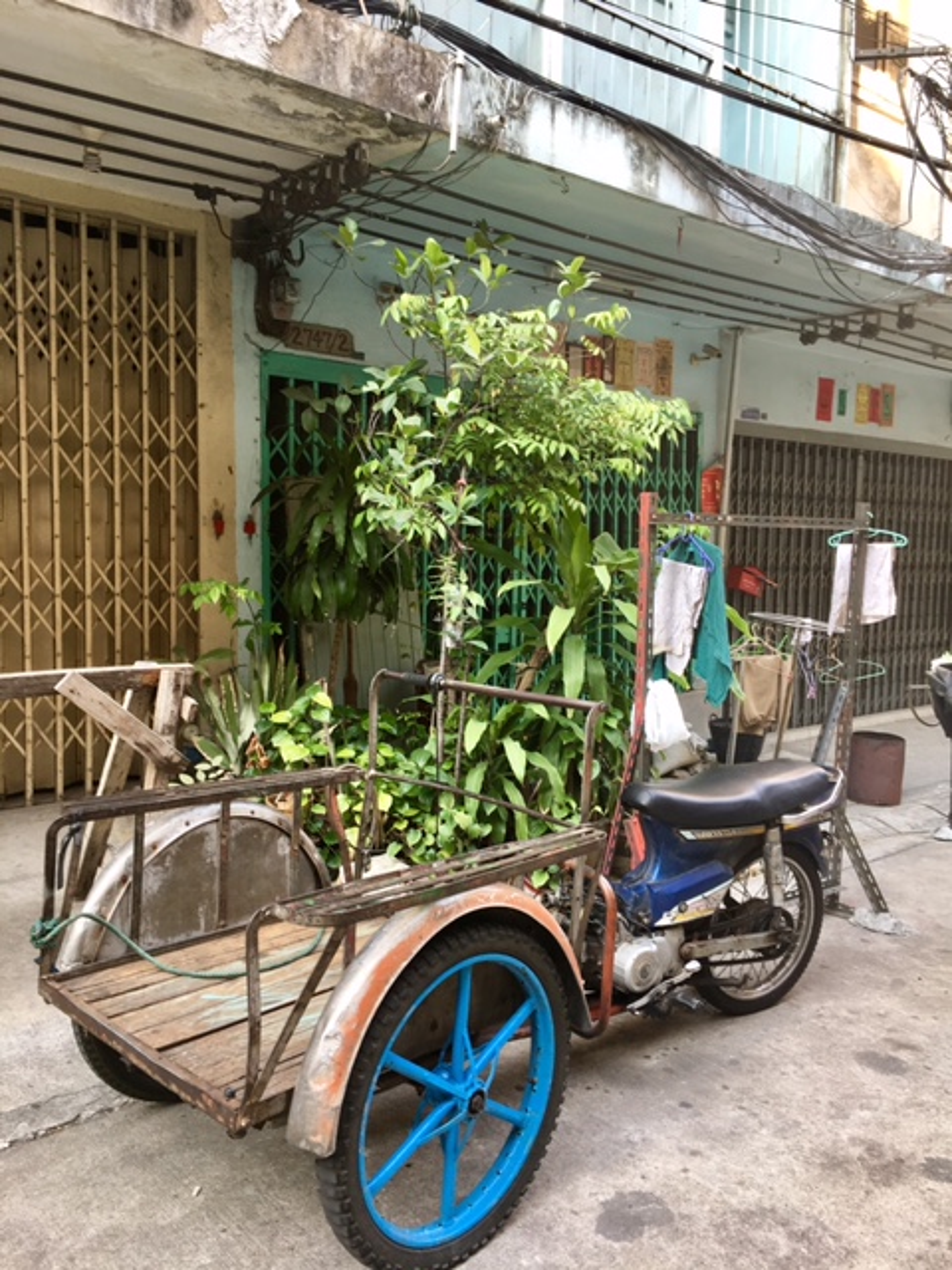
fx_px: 1063
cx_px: 476
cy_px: 635
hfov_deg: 48.2
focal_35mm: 29
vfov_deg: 61.7
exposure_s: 1/50
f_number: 2.2
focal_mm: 4.15
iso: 25
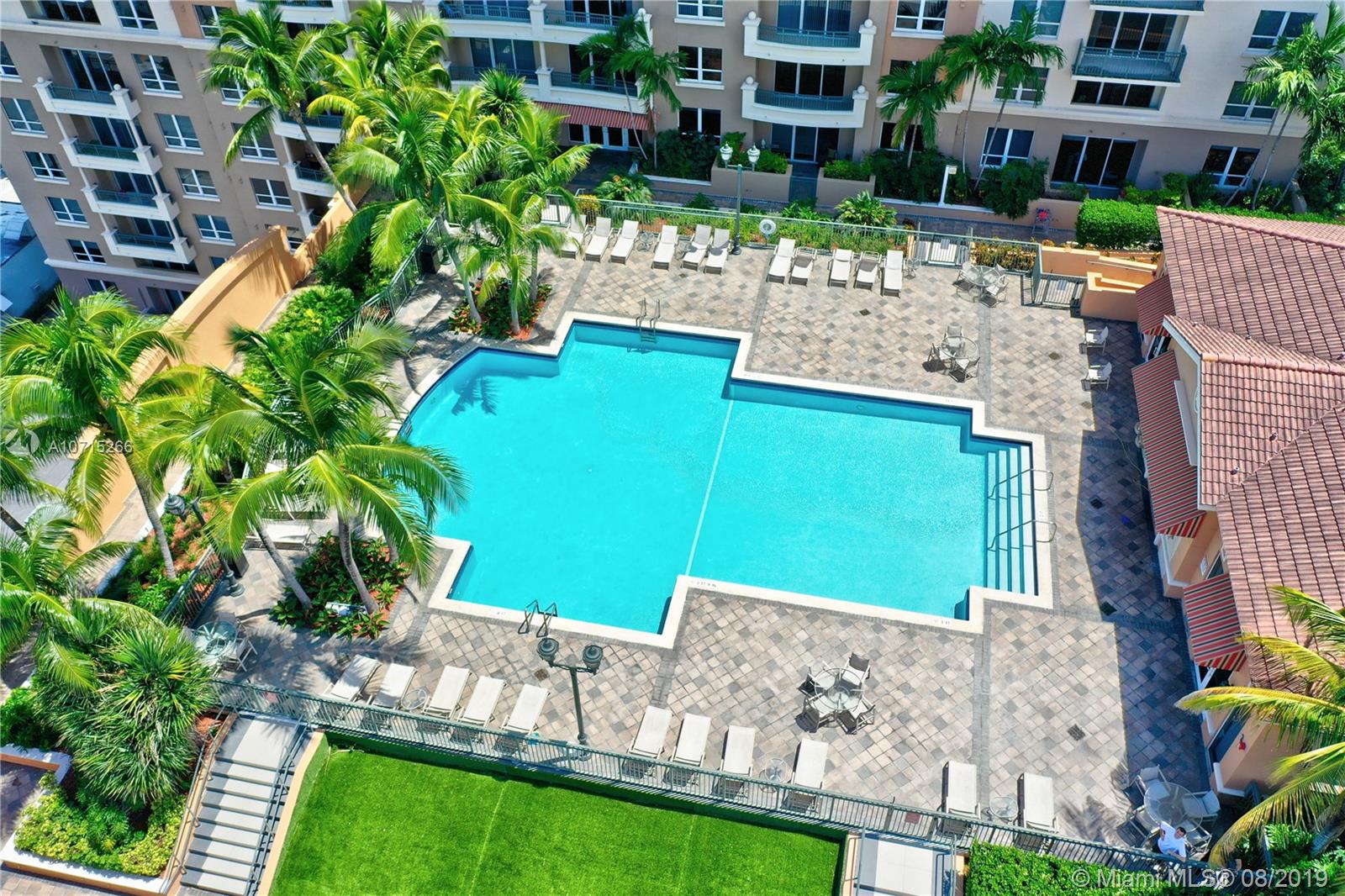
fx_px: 1046
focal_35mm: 28
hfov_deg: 65.5
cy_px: 448
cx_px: 672
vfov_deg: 46.4
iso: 100
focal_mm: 10.3
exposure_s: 1/100
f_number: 2.8
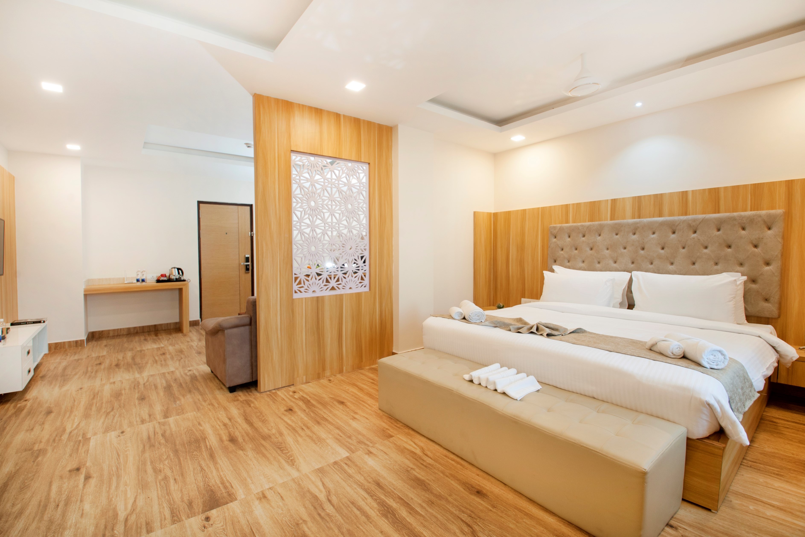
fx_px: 313
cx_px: 402
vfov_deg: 81.2
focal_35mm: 14
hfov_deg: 104.3
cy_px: 268
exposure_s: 1/13
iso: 400
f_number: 8
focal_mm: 14
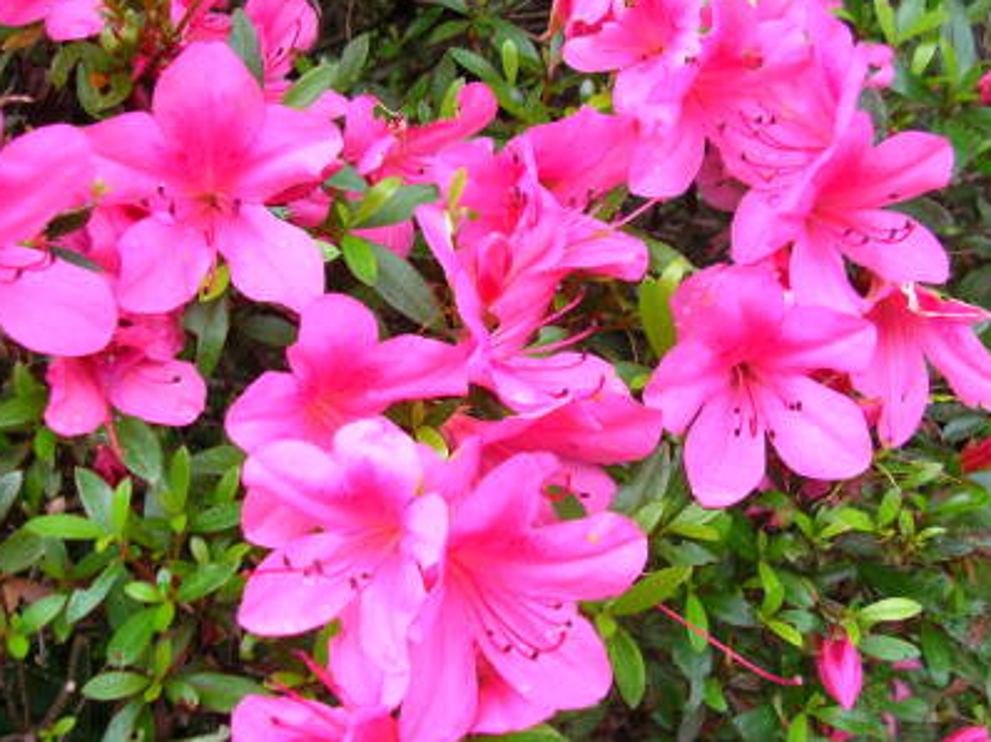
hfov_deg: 42.9
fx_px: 1259
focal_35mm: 44
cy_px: 334
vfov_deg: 32.8
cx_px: 448
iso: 50
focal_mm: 5.8
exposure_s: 1/52.2
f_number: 2.8
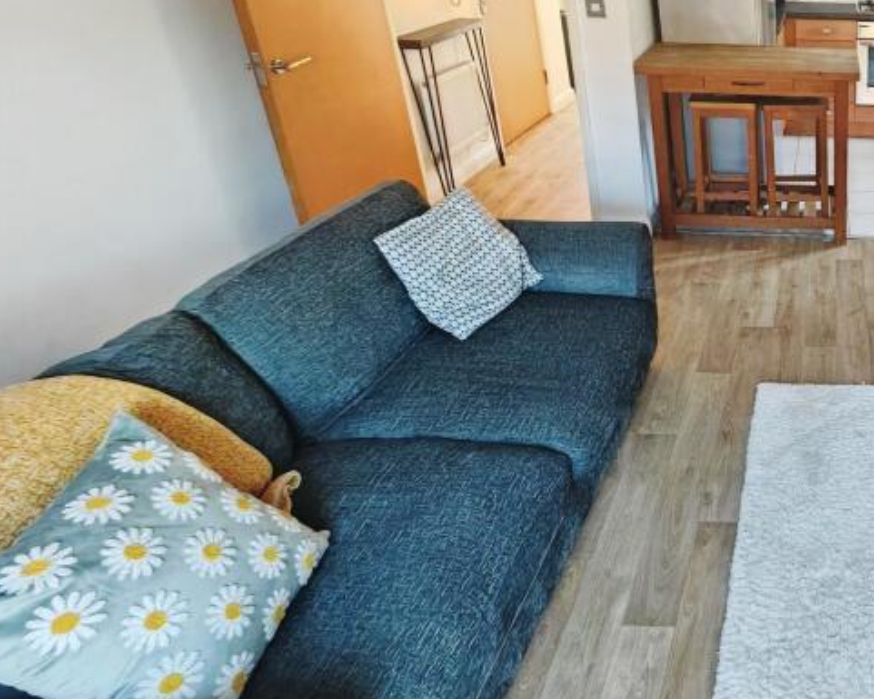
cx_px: 821
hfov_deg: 53.9
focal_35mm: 27
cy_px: 285
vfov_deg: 52.9
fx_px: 699
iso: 640
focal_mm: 1.82
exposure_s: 1/33
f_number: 2
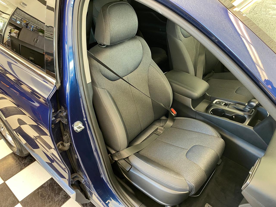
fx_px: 207
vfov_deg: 53.1
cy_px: 104
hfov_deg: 67.3
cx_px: 138
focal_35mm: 26
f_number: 1.8
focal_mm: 4.25
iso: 250
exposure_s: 1/60
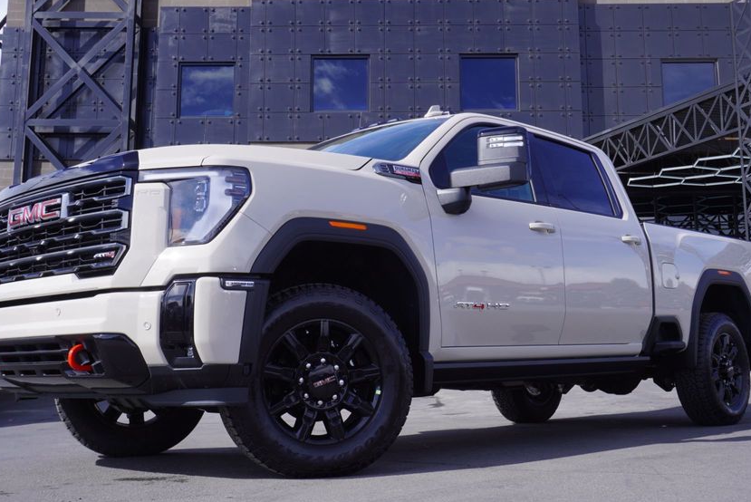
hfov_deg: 45.7
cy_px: 205
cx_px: 399
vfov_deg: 31.4
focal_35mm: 43
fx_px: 890
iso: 100
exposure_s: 1/125
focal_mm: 23
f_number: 10
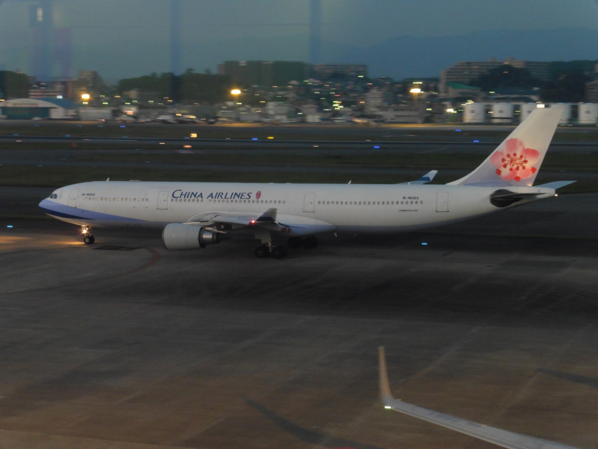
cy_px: 224
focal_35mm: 85
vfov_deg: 17.4
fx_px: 1468
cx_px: 299
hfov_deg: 23.0
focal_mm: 15.1
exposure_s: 1/8
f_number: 5.2
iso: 400
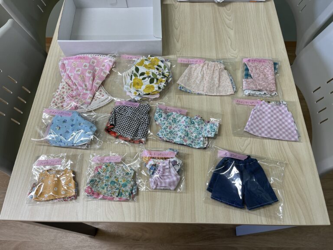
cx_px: 166
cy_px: 125
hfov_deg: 67.3
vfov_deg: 53.1
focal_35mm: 26
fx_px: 250
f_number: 1.6
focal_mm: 5.1
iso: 40
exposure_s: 1/120
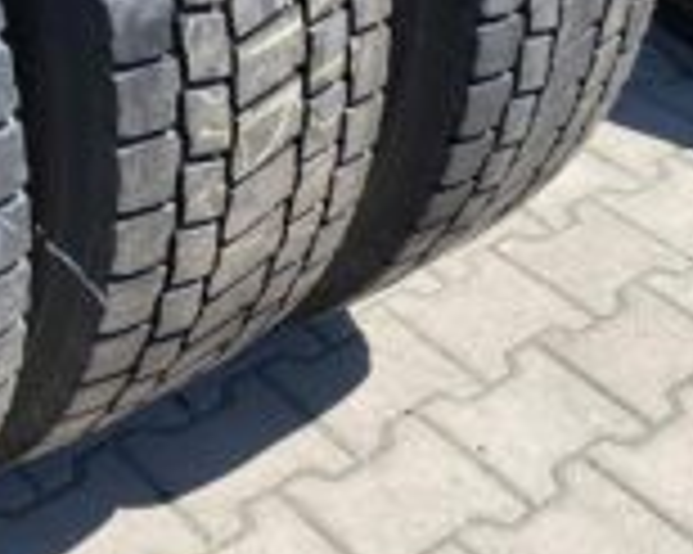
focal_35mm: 71
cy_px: -16
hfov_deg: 25.7
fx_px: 1455
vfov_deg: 20.7
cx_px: 40
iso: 32
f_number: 1.8
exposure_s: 1/1147
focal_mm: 4.25
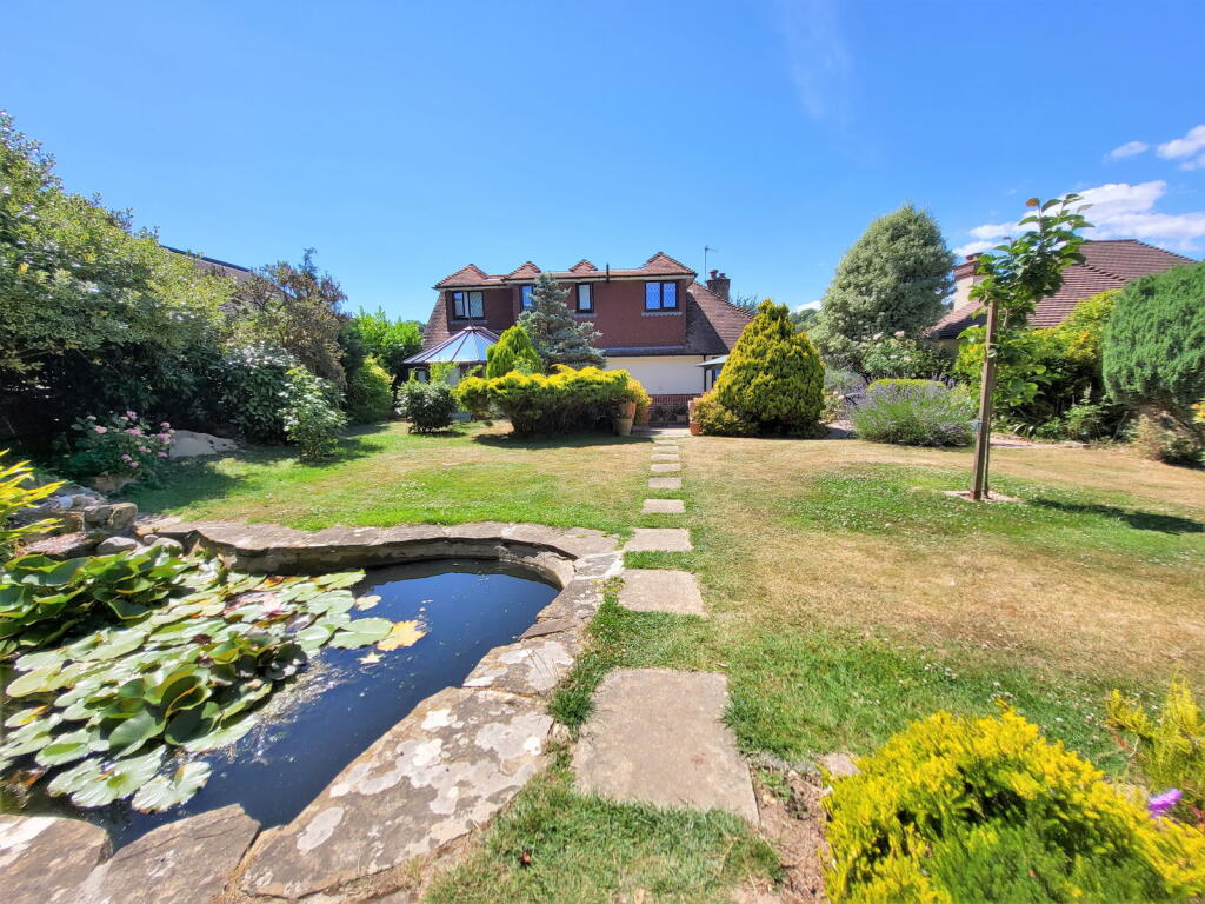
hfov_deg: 106.2
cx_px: 602
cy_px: 452
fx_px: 453
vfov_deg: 89.9
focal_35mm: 13
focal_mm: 1.74
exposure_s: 1/850
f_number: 2.2
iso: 32
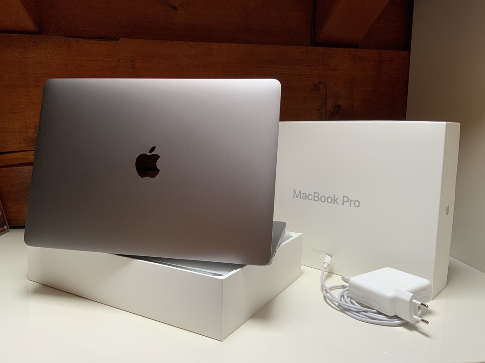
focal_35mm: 29
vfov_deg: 48.2
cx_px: 242
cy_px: 182
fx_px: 406
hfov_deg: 61.7
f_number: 1.8
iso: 64
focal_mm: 3
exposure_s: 1/78
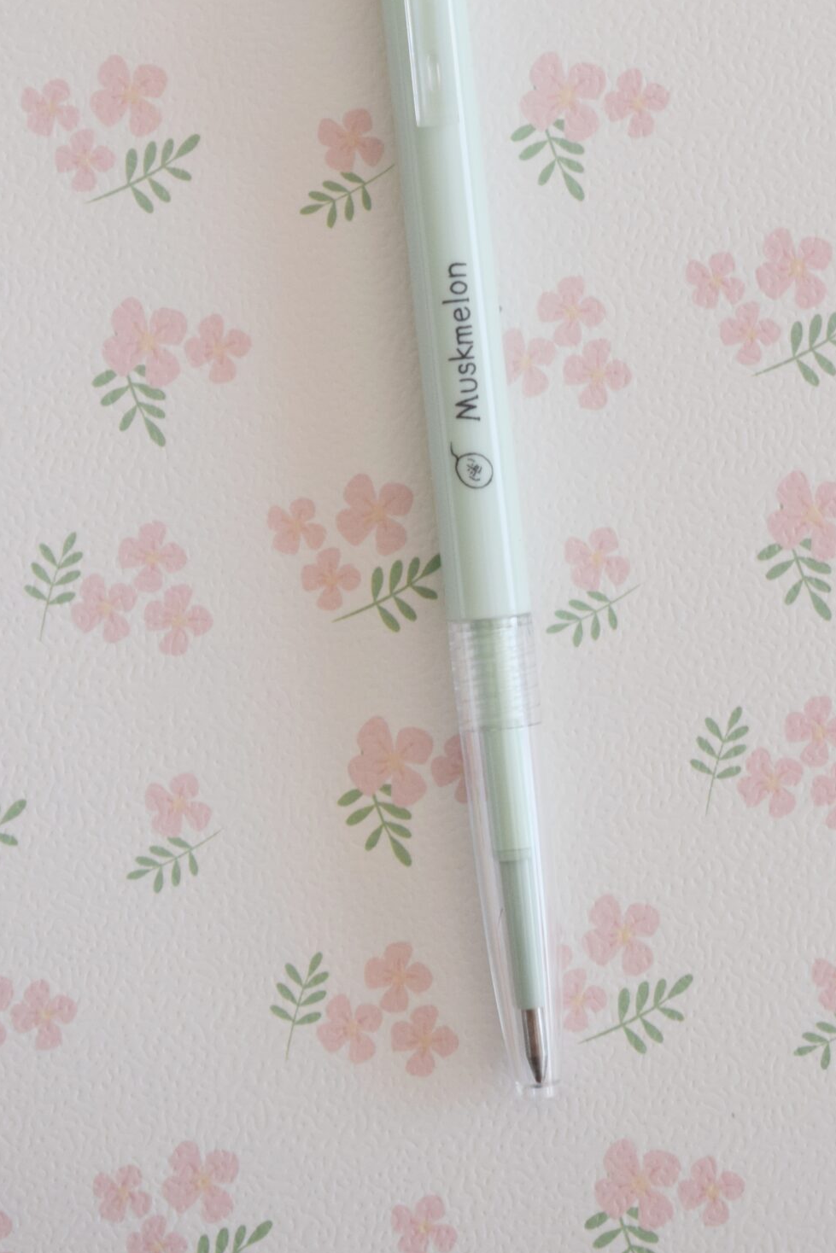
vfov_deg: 14.2
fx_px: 5010
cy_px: 309
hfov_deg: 9.5
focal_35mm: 144
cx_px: 478
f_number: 5.6
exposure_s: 1/100
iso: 400
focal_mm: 55
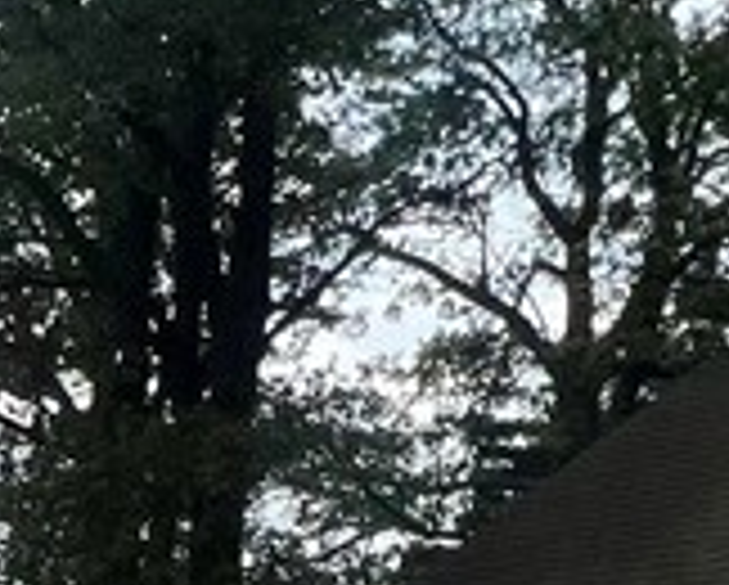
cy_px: 801
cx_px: -522
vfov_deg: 17.7
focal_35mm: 80
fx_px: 1728
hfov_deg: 19.1
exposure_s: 1/4386
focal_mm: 1.57
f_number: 1.8
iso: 40
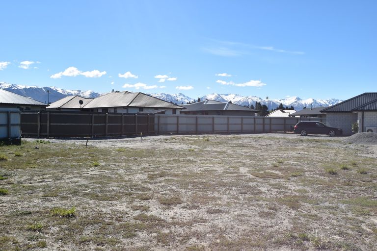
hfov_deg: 53.1
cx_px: 188
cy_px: 126
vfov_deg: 36.9
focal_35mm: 36
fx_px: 377
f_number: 11
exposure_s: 1/500
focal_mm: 24
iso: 200
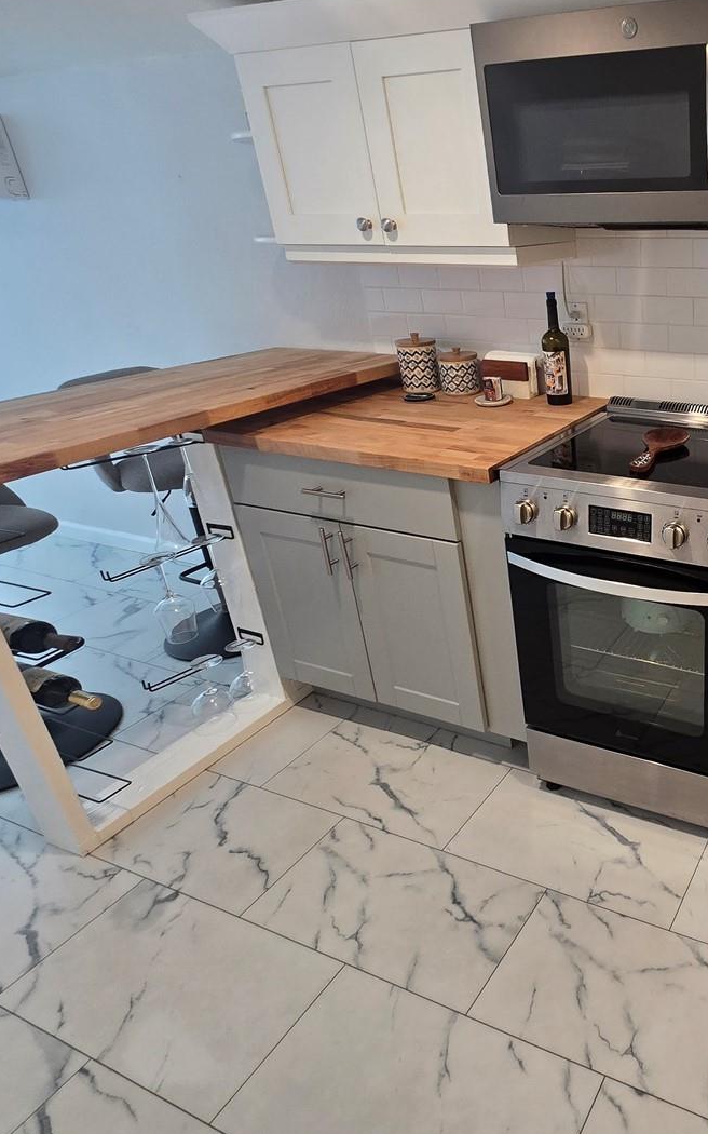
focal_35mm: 21
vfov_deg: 81.9
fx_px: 648
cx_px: 700
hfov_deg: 47.9
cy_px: 499
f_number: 2.2
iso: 160
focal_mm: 2.2
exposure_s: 1/60
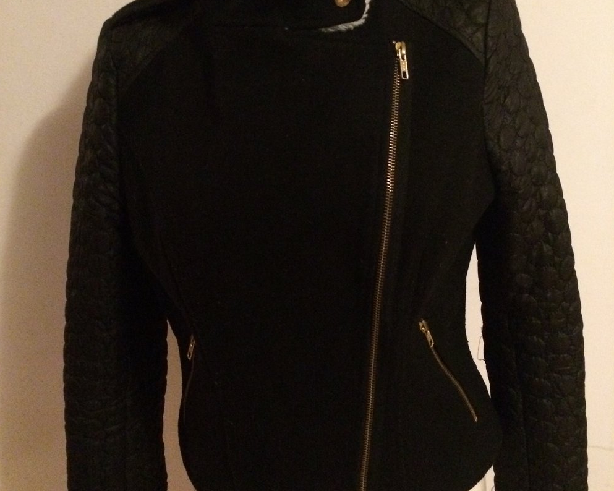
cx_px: 307
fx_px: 690
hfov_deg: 47.9
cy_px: 220
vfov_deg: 39.1
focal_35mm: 38
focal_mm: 4.15
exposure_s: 1/17
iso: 640
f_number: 2.2
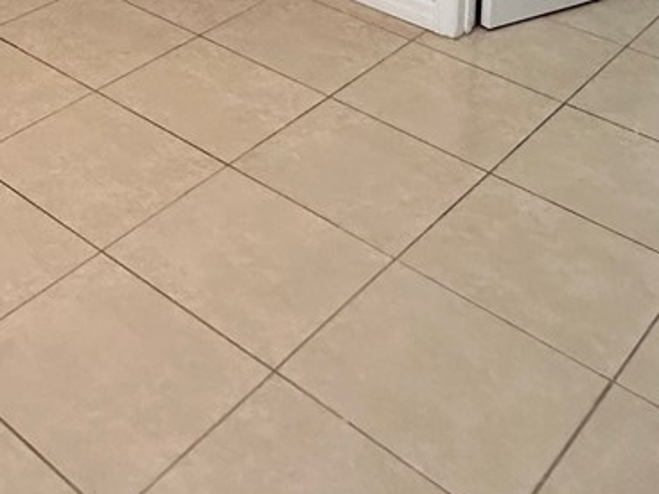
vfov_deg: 18.0
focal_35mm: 61
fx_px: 1161
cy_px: -445
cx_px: 56
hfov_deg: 30.2
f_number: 2.2
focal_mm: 2.22
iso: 200
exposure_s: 1/120
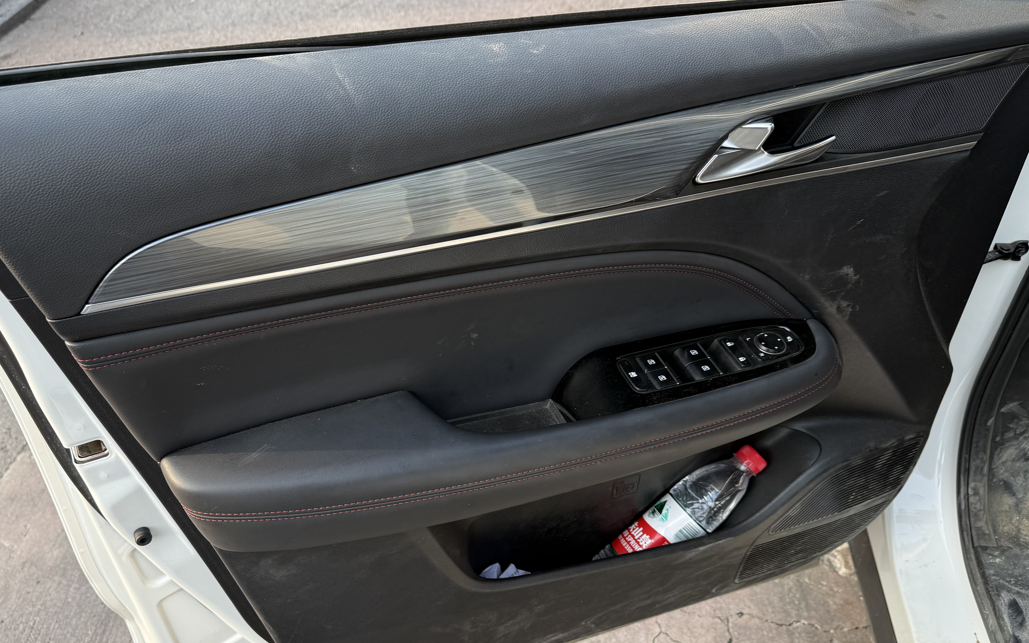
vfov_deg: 40.4
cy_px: 388
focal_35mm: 31
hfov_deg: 61.0
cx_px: 448
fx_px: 869
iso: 80
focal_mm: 6.76
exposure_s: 1/356
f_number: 1.78
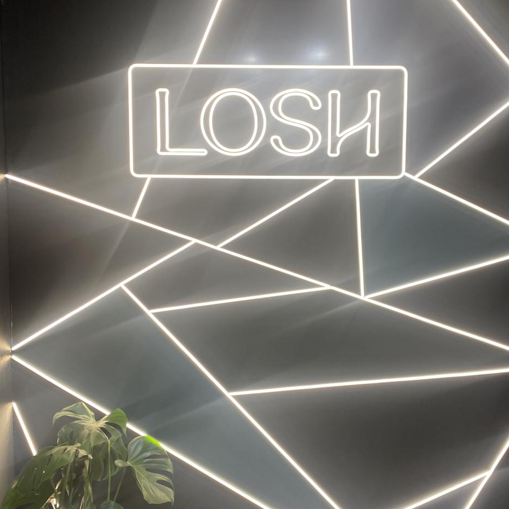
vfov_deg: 47.2
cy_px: 252
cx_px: 288
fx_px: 582
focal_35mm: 35
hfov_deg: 47.1
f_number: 1.8
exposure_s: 1/100
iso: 100
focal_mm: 4.25
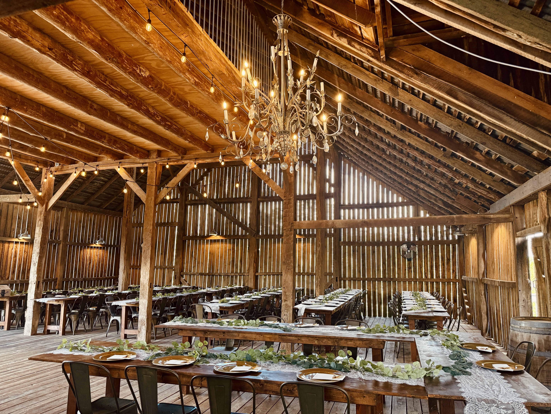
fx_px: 382
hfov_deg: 71.6
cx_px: 276
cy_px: 207
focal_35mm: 24
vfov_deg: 56.8
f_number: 1.8
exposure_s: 1/120
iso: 320
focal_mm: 6.8
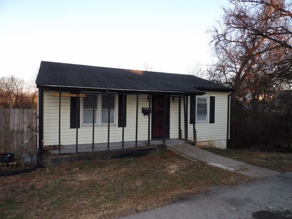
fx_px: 202
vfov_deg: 56.8
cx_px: 146
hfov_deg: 71.6
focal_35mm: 24
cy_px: 110
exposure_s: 1/166
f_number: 3.2
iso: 200
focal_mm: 4.3
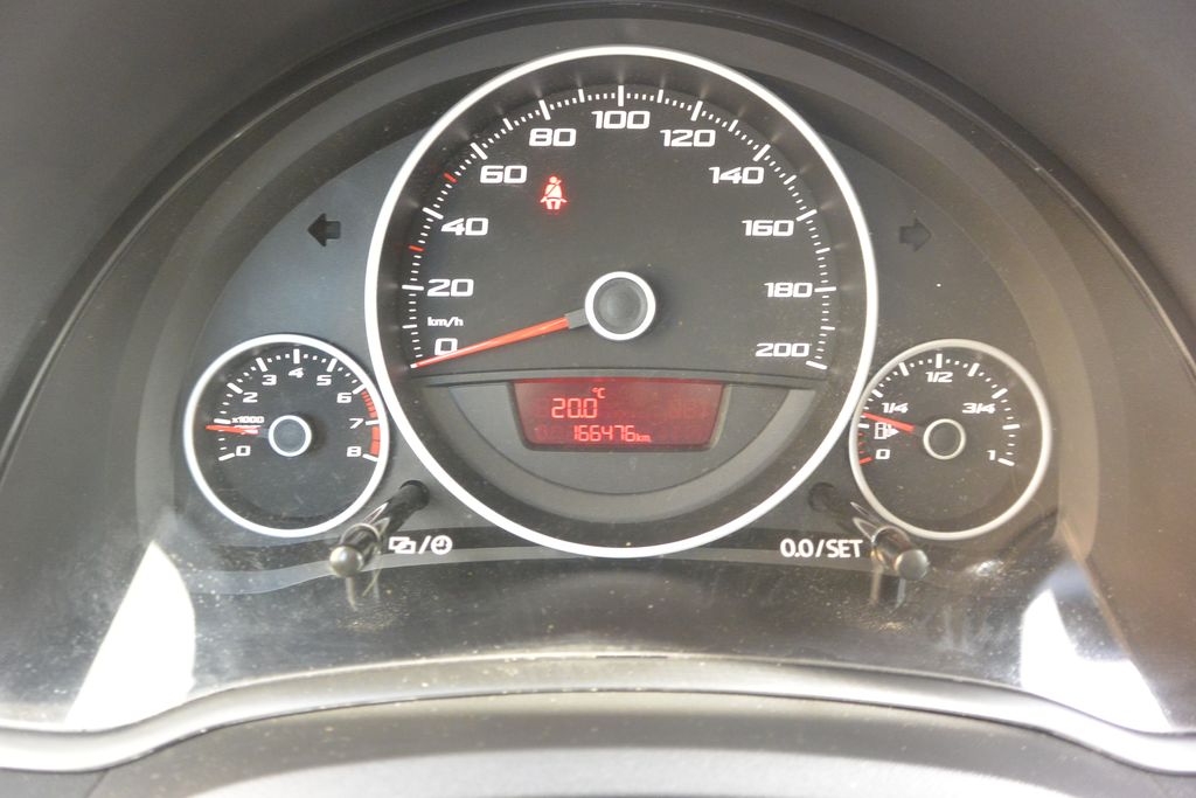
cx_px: 598
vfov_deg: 47.9
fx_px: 897
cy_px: 399
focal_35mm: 27
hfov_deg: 67.4
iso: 800
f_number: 3.5
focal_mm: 10
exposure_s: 1/60
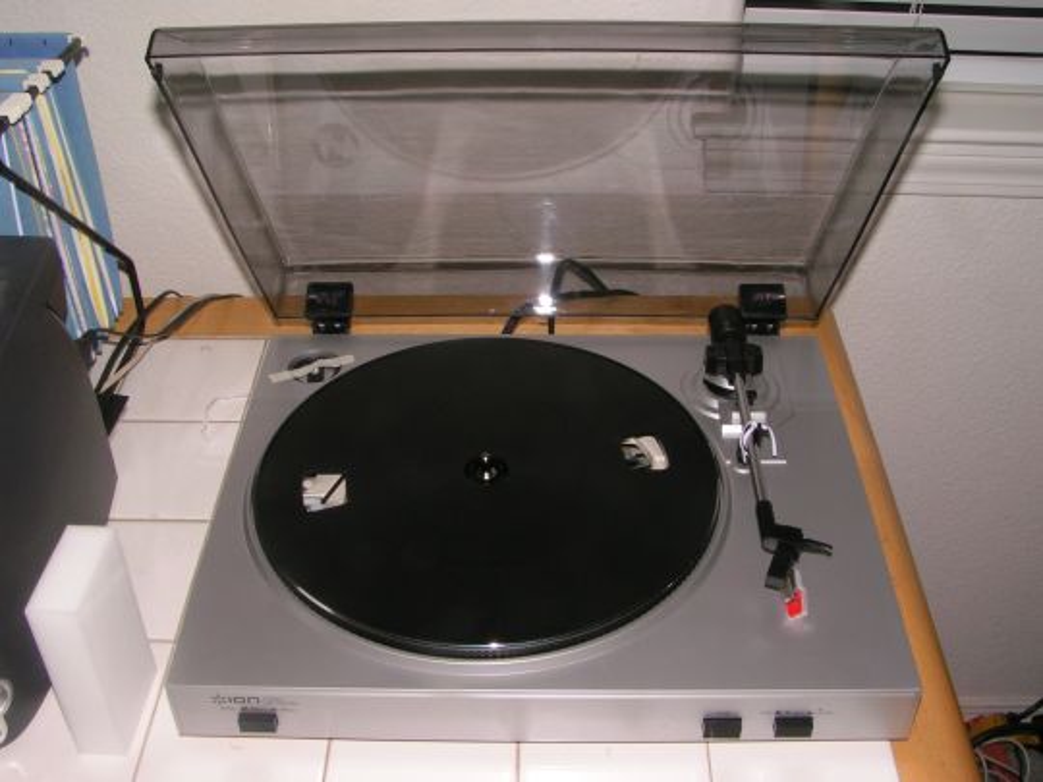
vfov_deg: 36.8
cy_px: 391
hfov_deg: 47.9
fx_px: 1175
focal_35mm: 39
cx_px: 522
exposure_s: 1/250
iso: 100
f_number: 8
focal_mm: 6
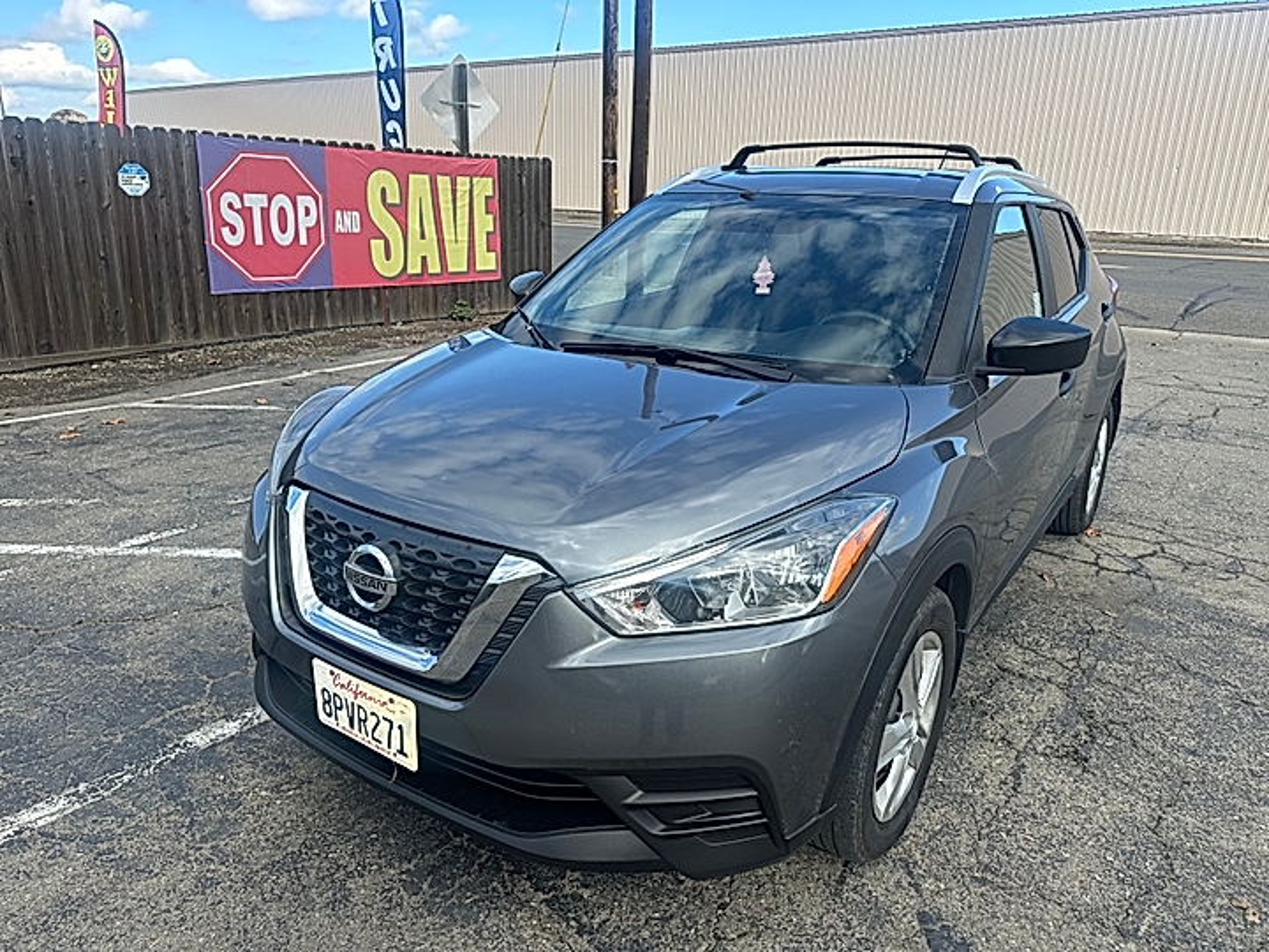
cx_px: 634
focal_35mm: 24
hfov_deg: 71.6
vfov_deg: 56.8
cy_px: 476
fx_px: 880
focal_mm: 6.86
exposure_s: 1/1412
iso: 80
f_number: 1.78
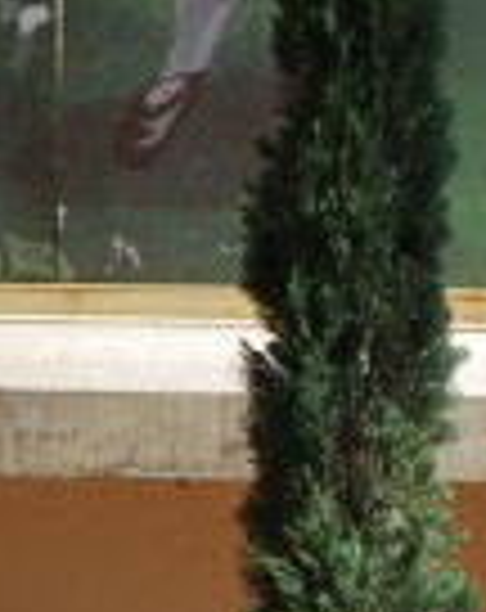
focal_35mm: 1016
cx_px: 1652
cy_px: 196
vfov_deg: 1.9
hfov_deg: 1.5
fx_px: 18350
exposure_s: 1/500
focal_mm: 122
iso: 180
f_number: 5.6
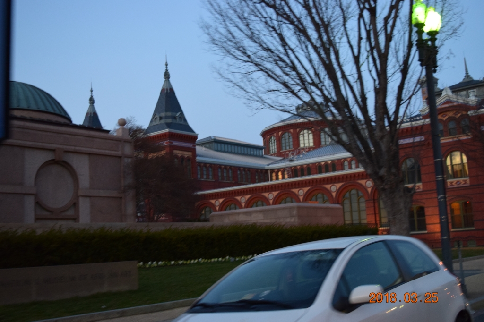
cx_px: 242
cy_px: 161
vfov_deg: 30.8
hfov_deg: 45.0
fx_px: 585
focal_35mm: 44
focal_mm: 29
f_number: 4.5
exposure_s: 1/60
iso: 1600
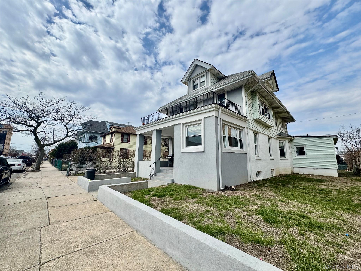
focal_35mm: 14
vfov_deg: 85.7
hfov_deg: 102.1
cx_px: 180
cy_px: 136
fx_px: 146
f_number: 2.2
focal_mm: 2.22
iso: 50
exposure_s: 1/2674
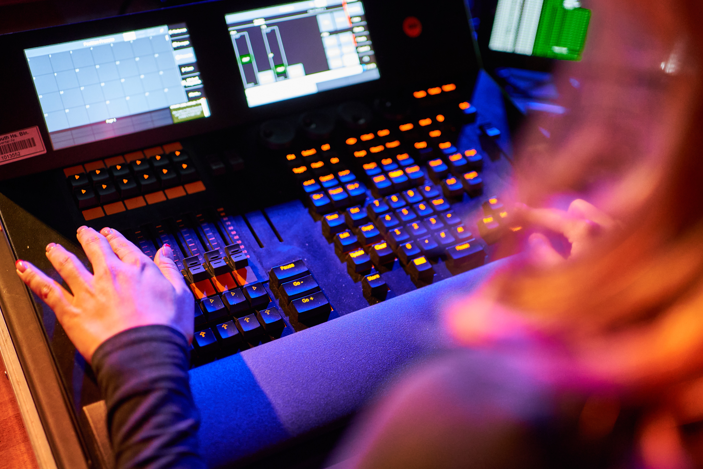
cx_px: 343
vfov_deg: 32.6
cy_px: 247
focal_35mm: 41
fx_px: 801
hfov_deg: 47.4
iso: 1600
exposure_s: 1/80
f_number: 1.8
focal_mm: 35
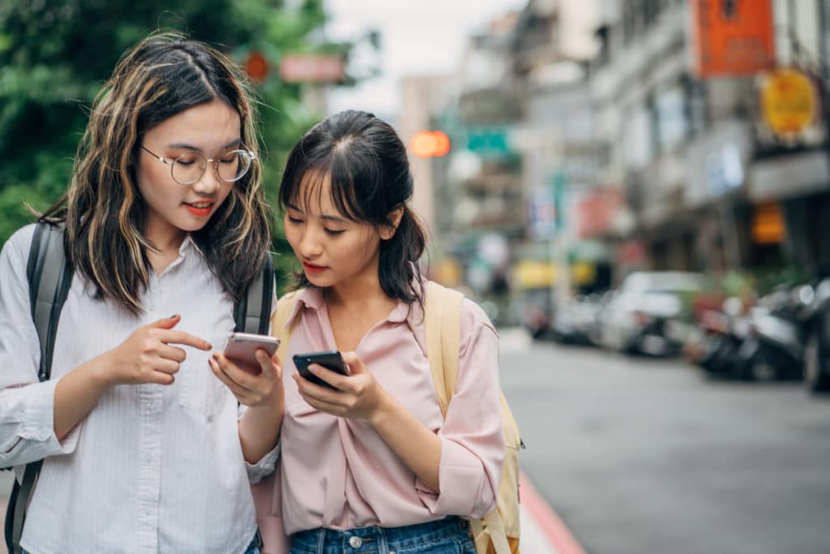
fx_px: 1960
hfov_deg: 23.9
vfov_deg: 16.1
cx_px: 415
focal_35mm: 85
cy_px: 277
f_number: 2.8
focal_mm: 85
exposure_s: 1/200
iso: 125
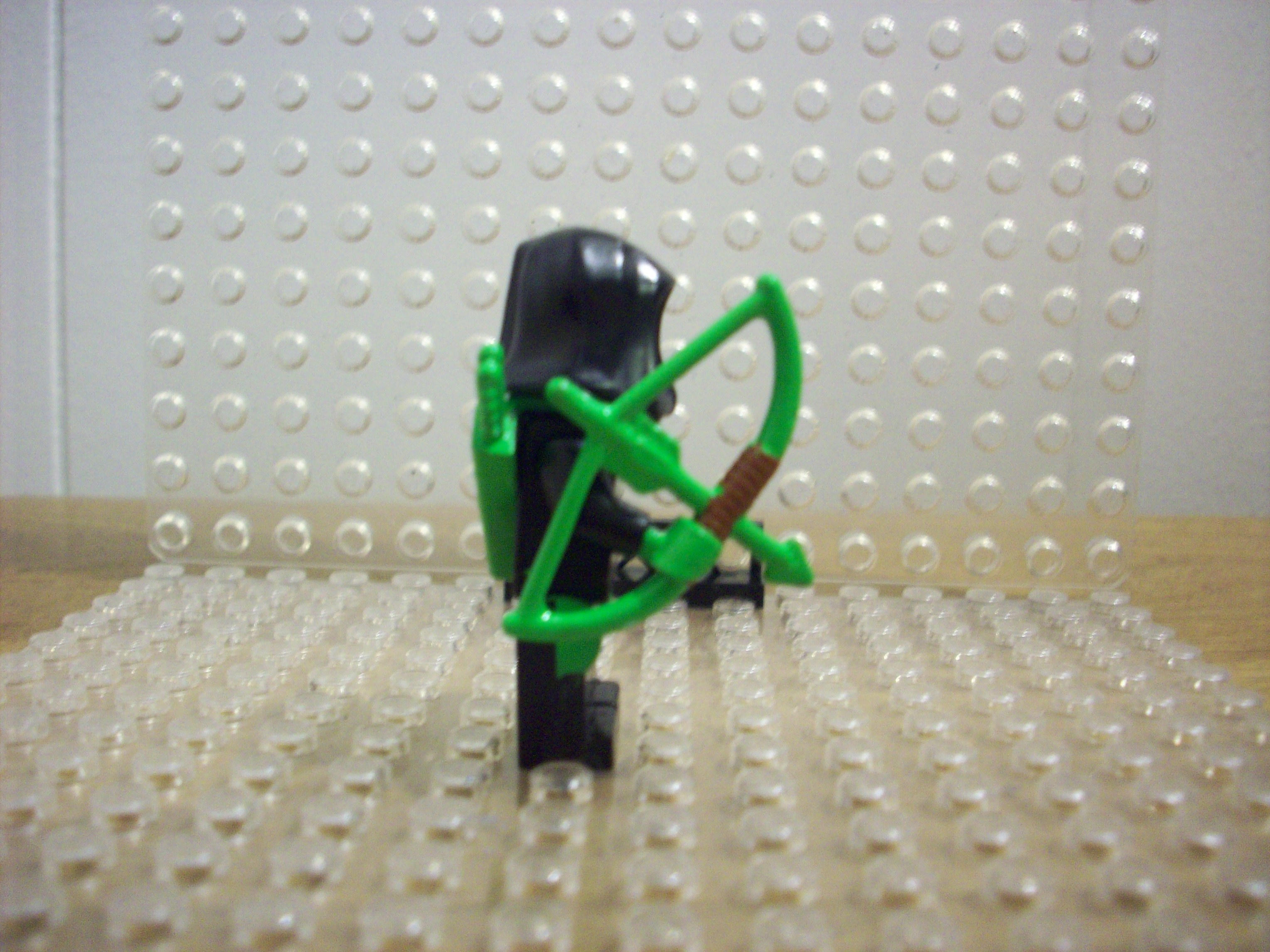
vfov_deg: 38.7
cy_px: 476
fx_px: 1357
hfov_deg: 50.1
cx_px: 635
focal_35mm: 37
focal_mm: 6.2
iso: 200
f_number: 2.8
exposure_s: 1/8
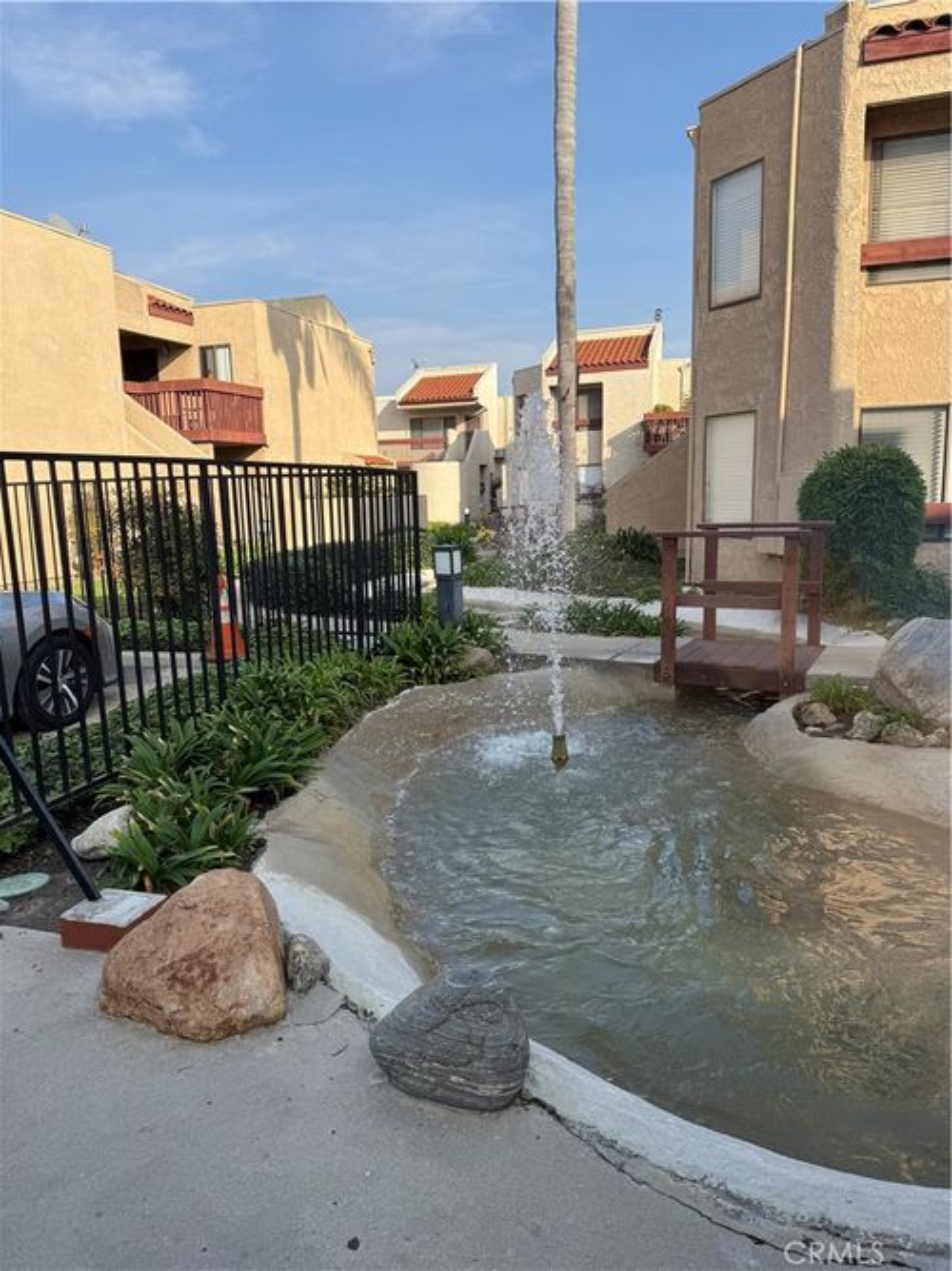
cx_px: 476
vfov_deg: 71.6
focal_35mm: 24
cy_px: 636
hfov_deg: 56.8
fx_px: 880
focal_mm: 6.76
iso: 80
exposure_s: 1/2703
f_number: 1.78
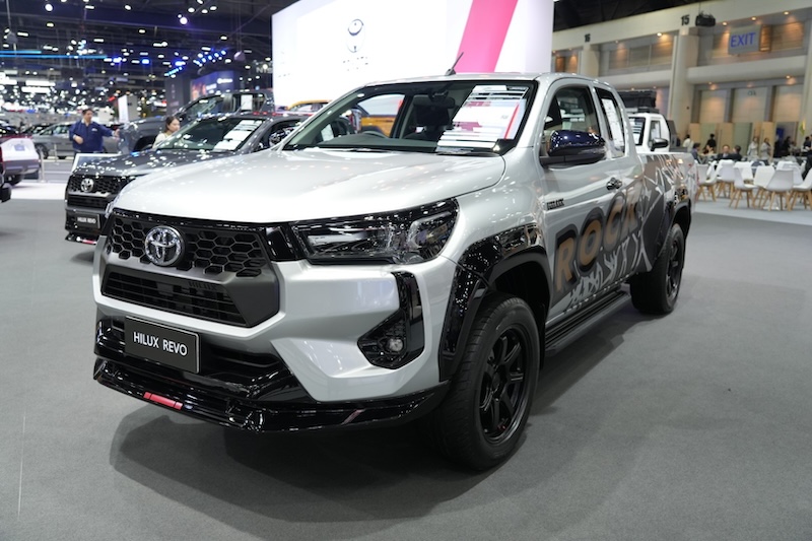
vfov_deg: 44.9
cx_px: 406
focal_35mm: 29
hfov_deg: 63.7
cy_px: 270
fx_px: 654
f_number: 4
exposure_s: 1/160
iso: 1250
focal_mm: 29
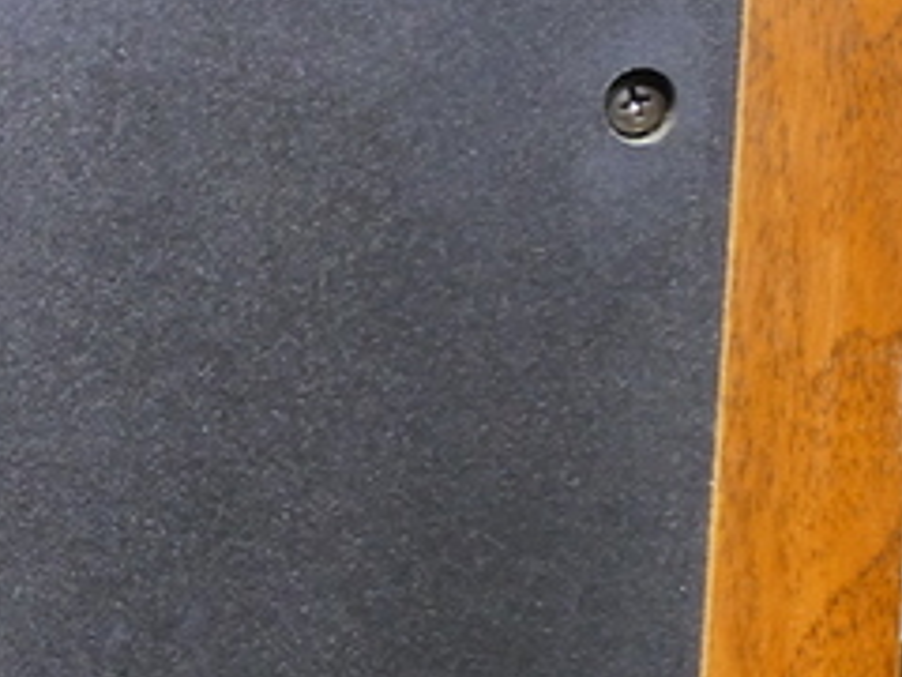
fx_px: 5211
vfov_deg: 7.2
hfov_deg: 9.6
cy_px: 1339
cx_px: -541
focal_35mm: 200
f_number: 4.1
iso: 200
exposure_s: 1/2
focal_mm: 9
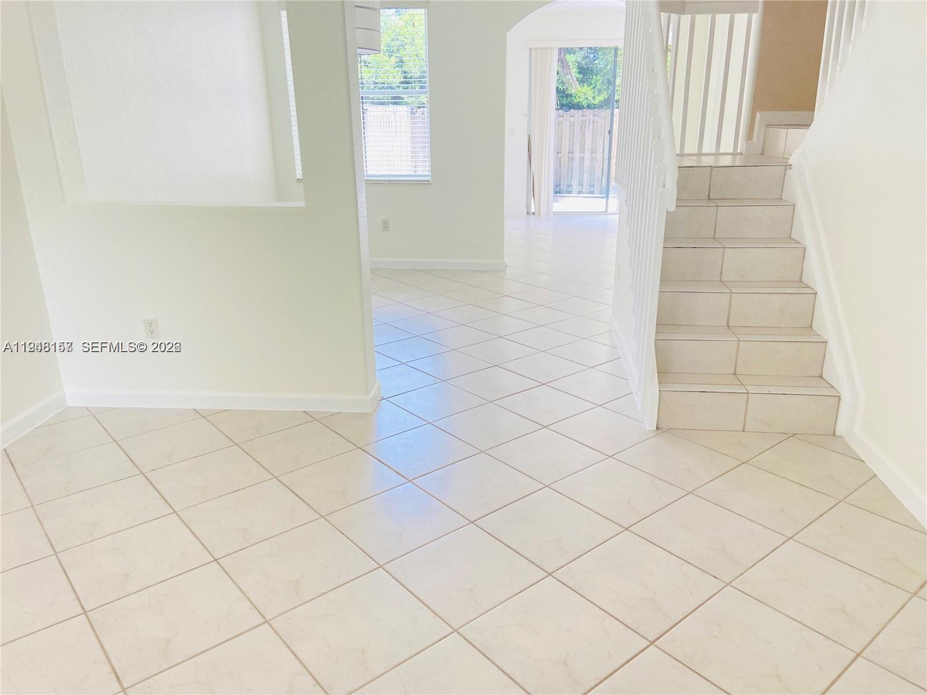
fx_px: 696
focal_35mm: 26
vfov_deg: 53.1
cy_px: 348
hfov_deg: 67.3
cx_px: 464
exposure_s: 1/120
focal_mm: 4.25
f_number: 1.8
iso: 100
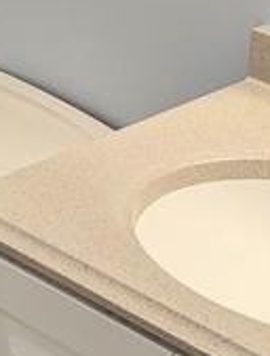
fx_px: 1581
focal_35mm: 153
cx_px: 107
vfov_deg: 12.6
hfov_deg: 9.8
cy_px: -34
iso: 59
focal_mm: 6.81
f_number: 1.85
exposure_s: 1/120
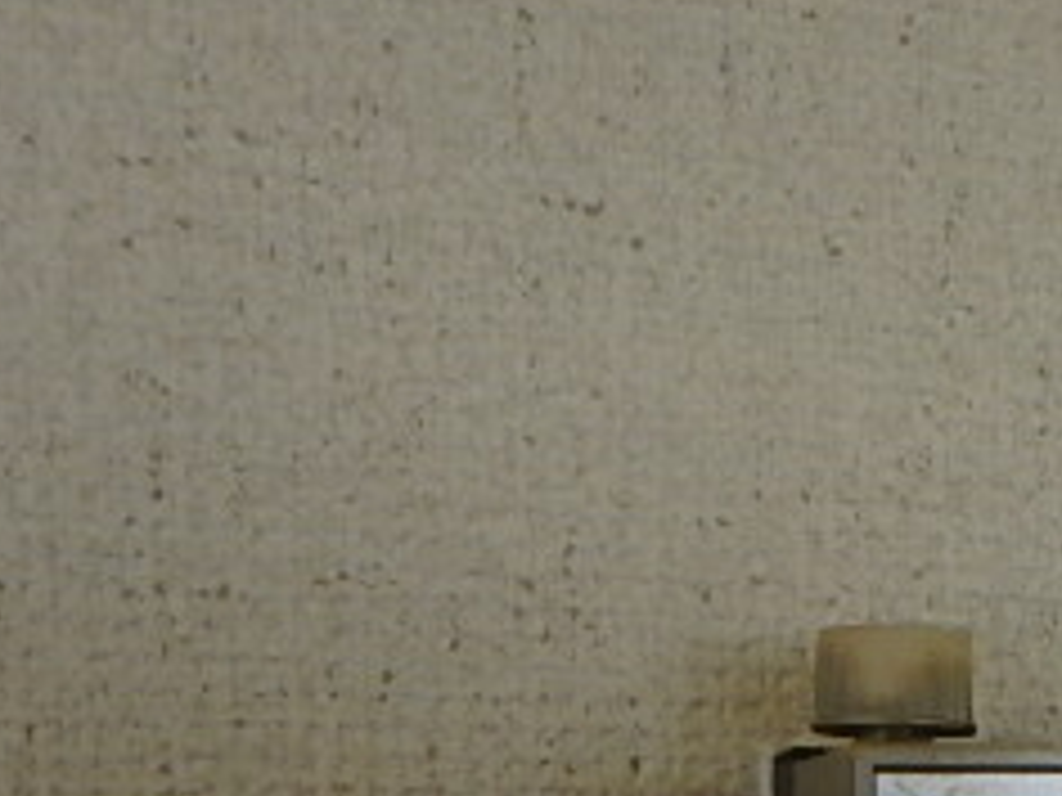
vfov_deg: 23.3
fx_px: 1749
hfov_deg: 31.7
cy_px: 980
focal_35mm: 57
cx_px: 1008
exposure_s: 1/60
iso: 160
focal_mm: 3.7
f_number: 3.5
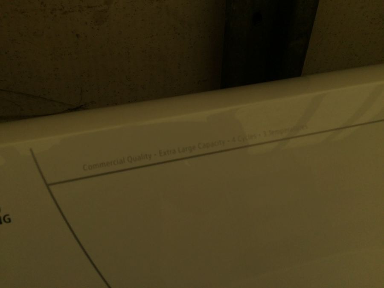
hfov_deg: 61.7
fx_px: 322
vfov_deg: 48.2
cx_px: 192
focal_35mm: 29
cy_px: 144
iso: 32
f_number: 2.2
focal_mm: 4.15
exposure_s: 1/366
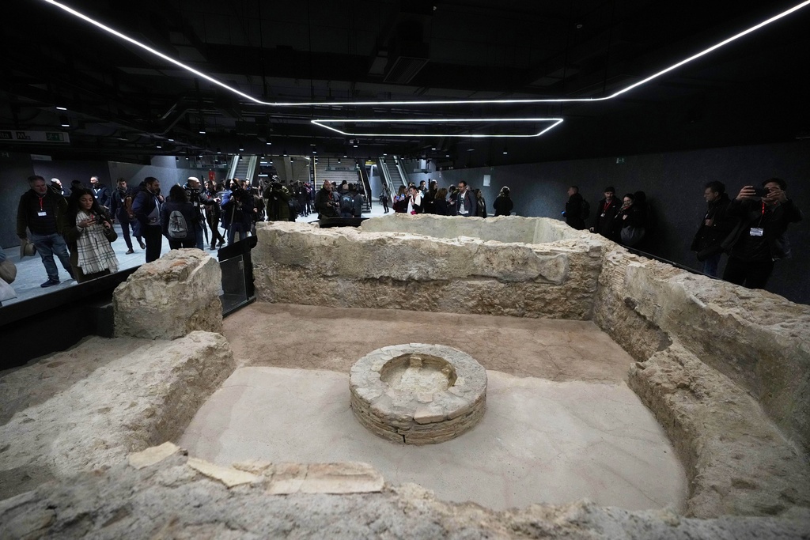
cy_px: 270
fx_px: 360
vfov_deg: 73.8
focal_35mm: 16
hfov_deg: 96.7
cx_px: 405
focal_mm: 16
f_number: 3.2
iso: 3200
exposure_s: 1/250
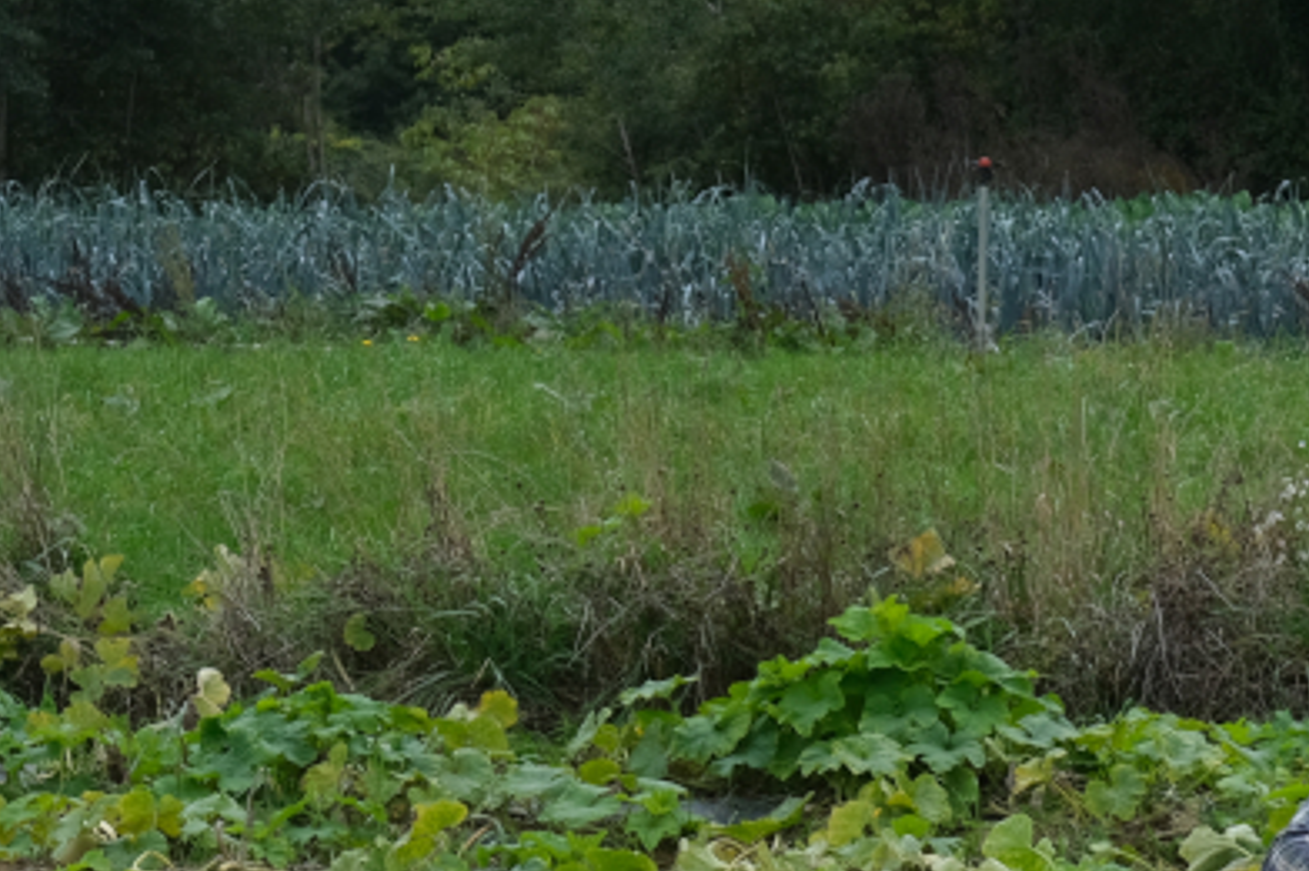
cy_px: 1081
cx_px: 1623
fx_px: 5452
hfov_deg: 13.3
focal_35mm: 150
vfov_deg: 9.0
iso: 160
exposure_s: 1/220
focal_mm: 32.9
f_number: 6.4
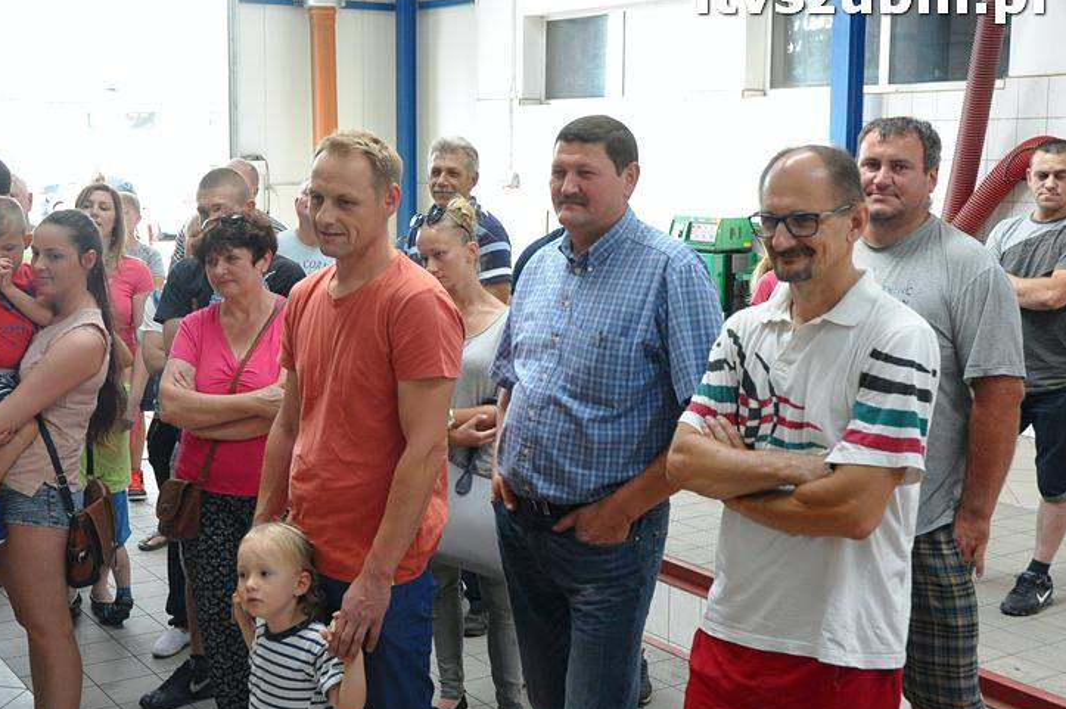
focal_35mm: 48
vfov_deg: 28.3
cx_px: 470
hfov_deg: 41.4
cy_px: 341
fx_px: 1408
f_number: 7.1
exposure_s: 1/125
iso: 1600
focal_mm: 27
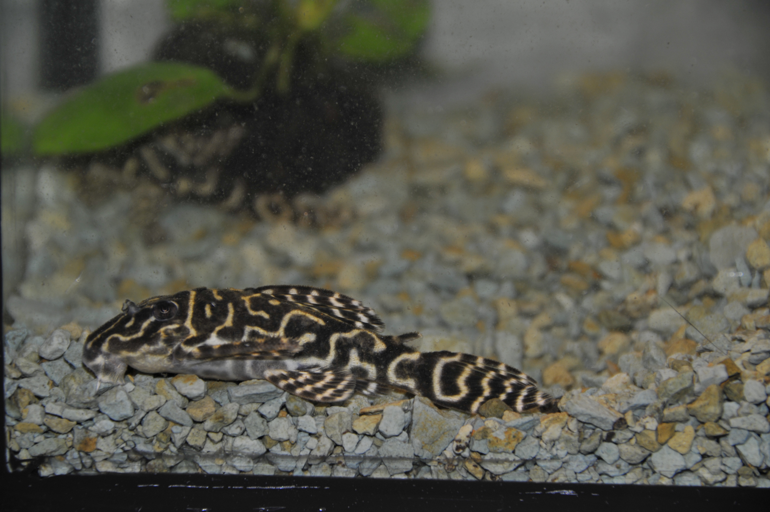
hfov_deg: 7.6
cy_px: 256
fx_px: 5768
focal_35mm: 270
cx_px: 385
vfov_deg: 5.1
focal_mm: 180
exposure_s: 1/60
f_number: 6
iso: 200
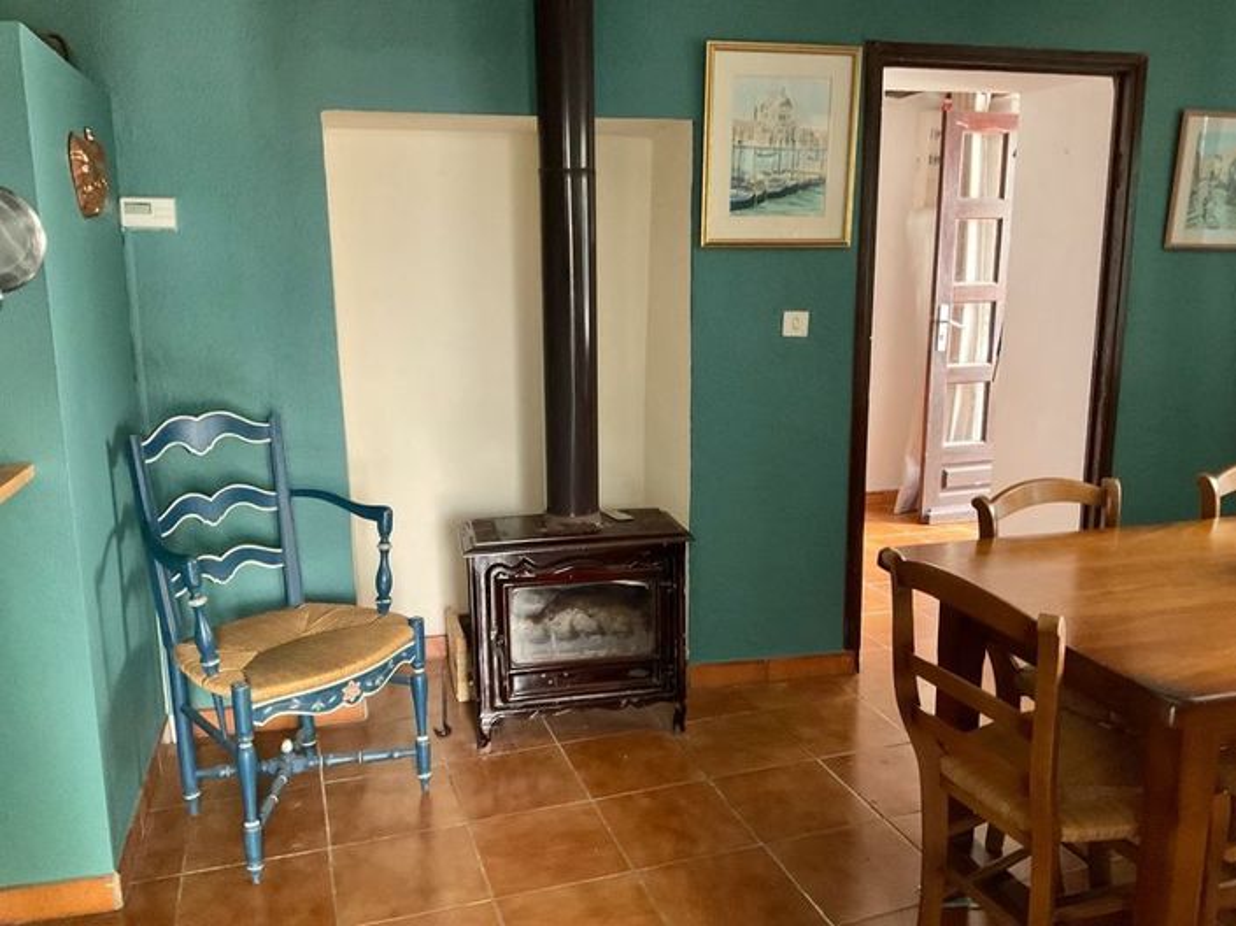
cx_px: 618
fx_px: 1035
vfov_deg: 48.2
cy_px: 463
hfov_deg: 61.7
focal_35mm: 29
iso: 320
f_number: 1.8
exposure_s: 1/40
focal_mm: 3
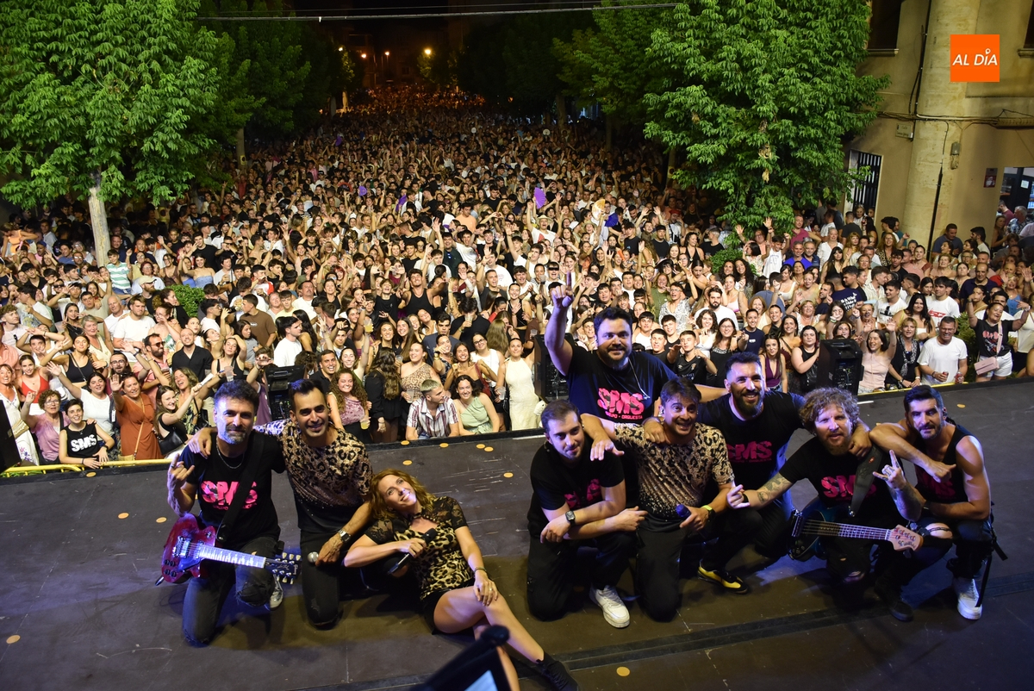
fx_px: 776
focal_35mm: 27
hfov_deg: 67.3
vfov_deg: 48.0
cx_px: 517
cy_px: 346
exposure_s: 1/60
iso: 800
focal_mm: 18
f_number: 3.5
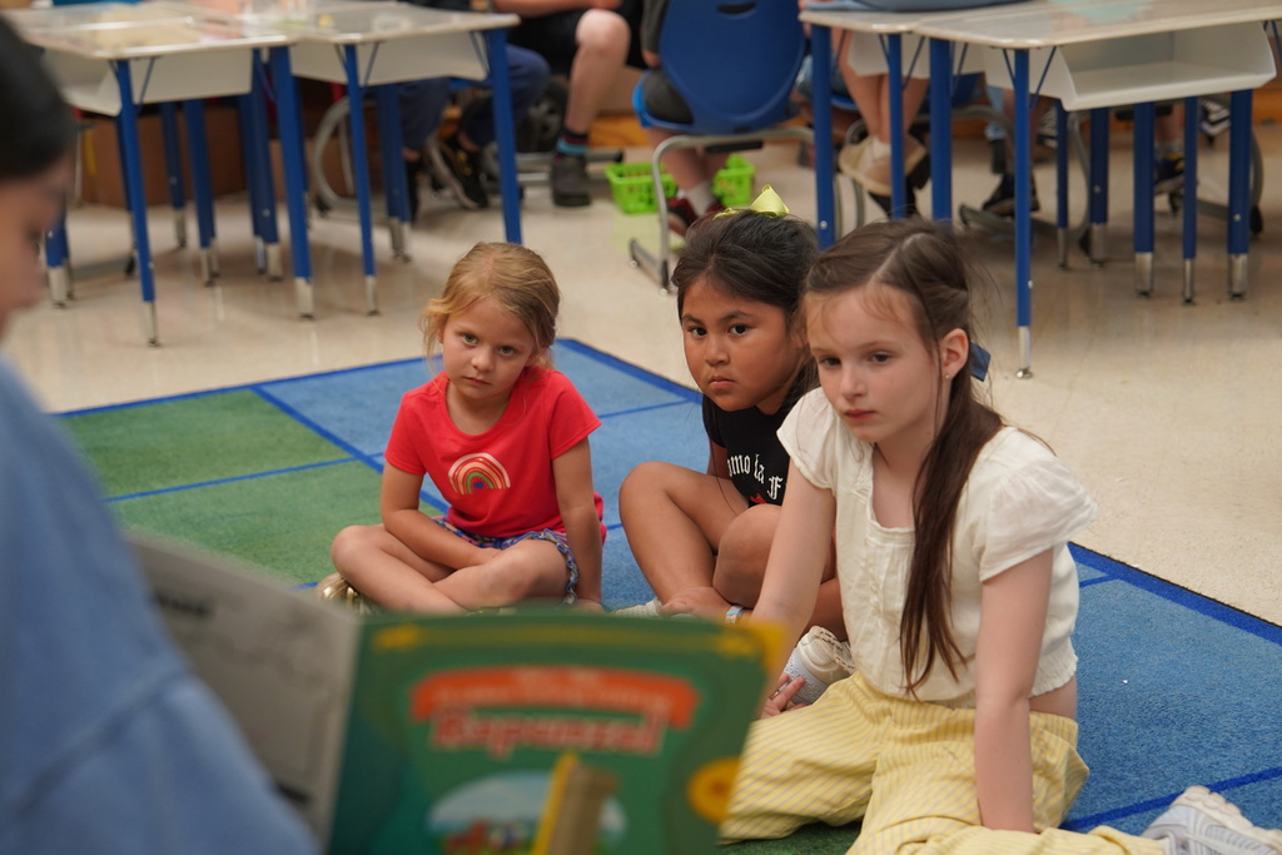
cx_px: 641
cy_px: 428
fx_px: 2493
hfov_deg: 28.8
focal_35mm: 70
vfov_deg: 19.5
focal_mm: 70
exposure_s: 1/160
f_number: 4
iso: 1600
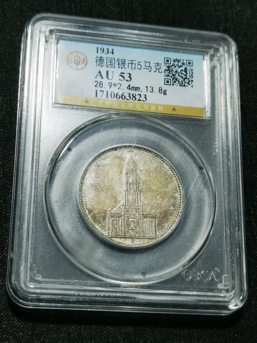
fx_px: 663
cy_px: 172
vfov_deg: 29.0
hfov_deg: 21.9
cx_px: 128
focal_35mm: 67
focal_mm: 6.67
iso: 100
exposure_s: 1/100
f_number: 1.9
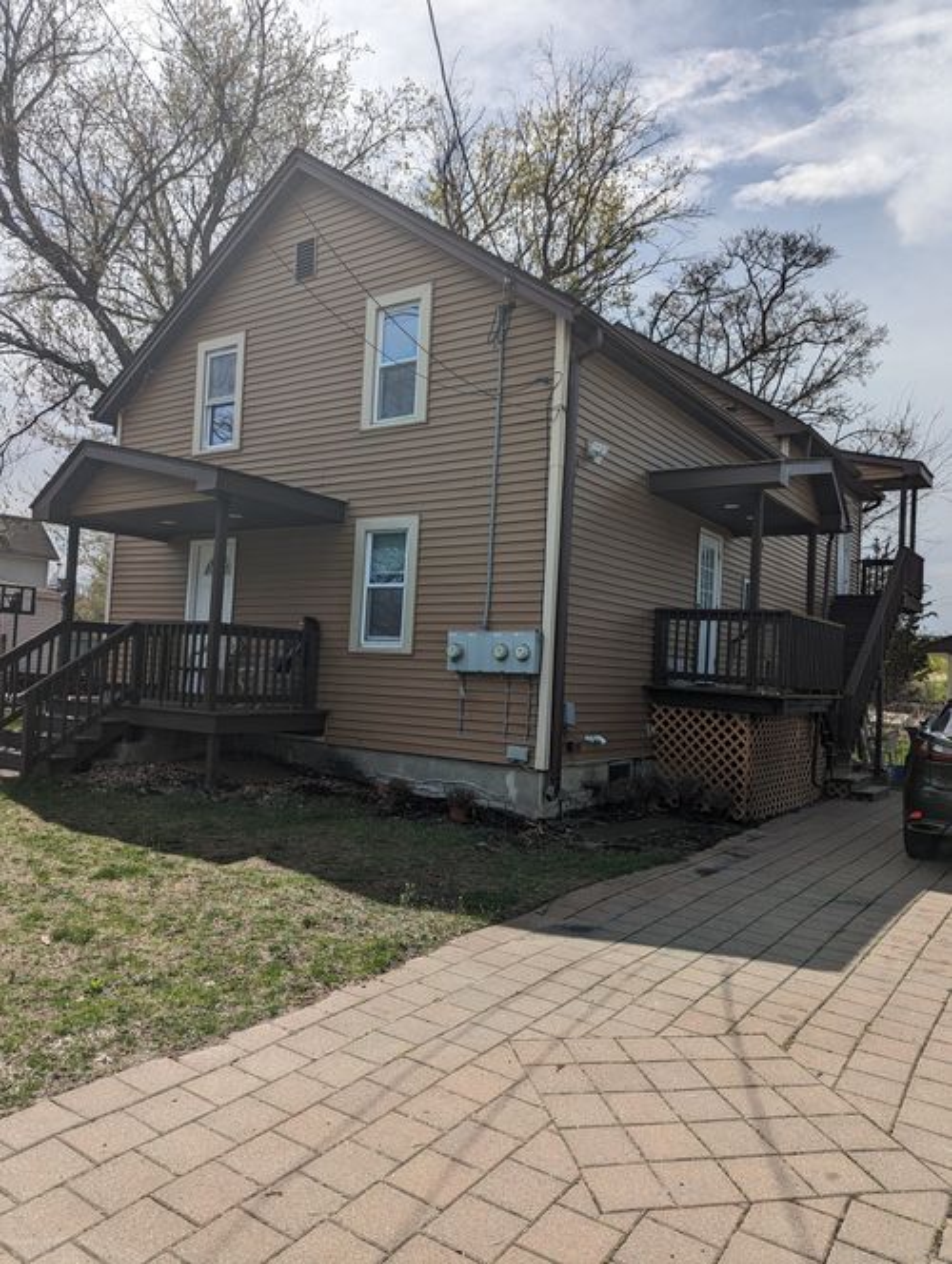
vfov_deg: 71.5
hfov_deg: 56.9
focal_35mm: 24
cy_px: 632
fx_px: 878
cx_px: 476
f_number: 1.85
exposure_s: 1/3058
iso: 32
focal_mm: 6.81
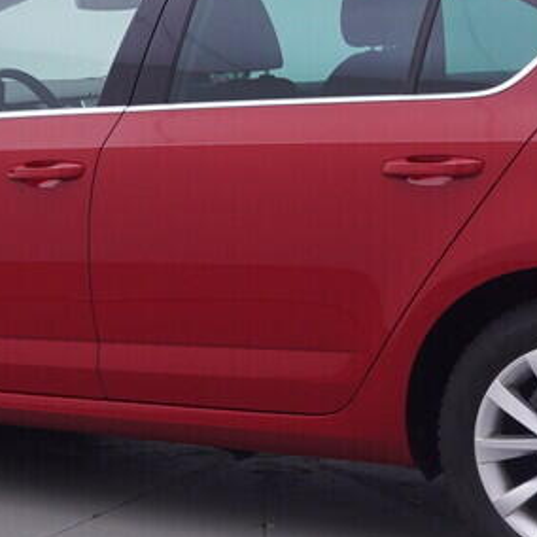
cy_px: 216
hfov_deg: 17.9
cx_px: 259
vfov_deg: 17.9
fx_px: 1705
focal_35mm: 97
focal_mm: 15
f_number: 5
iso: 200
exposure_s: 1/80
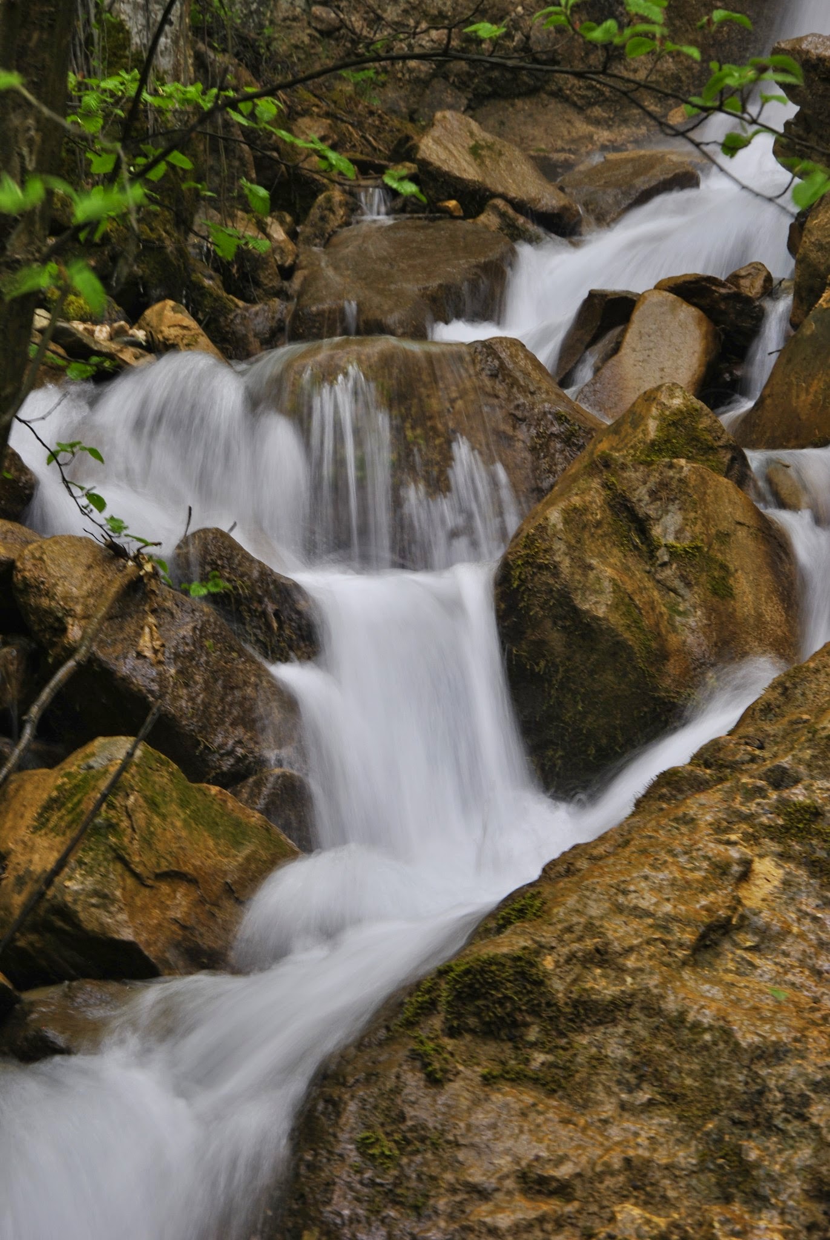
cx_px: 415
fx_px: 3414
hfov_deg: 13.9
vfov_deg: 20.6
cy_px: 620
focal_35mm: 99
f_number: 13
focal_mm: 66
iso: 100
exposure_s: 1/5
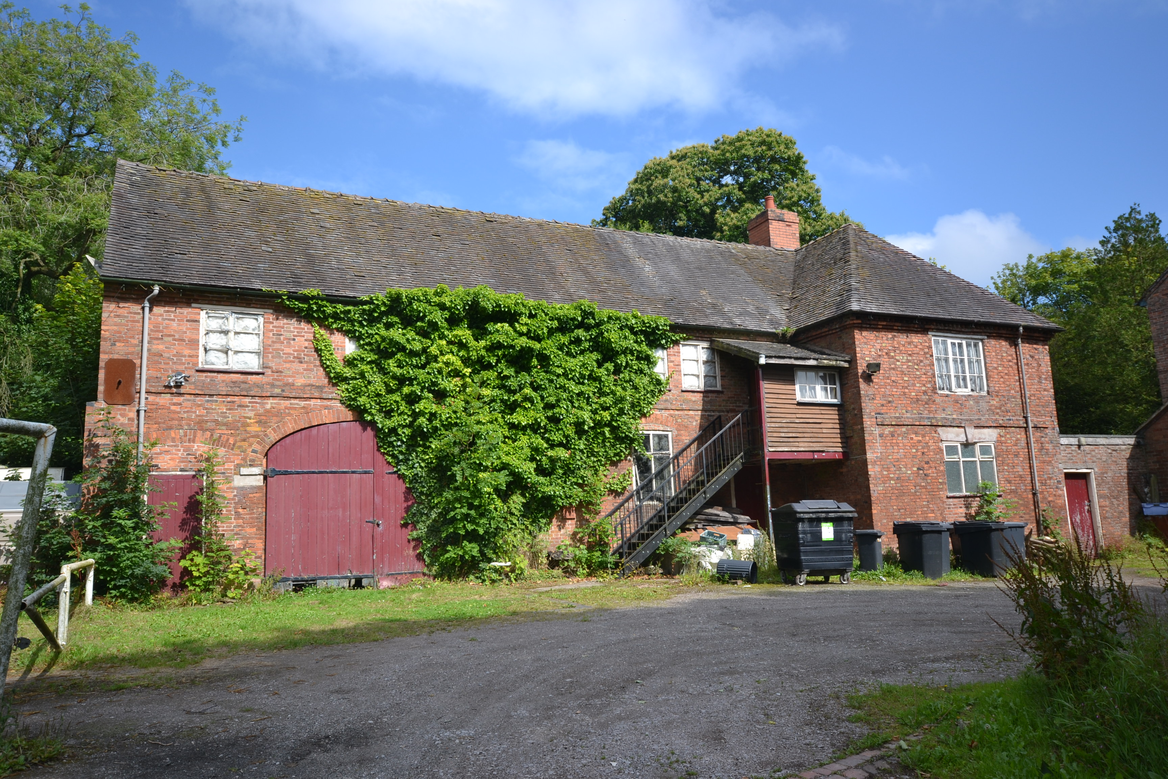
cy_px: 390
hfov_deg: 67.4
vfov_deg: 47.9
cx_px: 584
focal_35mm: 27
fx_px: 876
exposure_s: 1/200
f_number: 7.1
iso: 100
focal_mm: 18
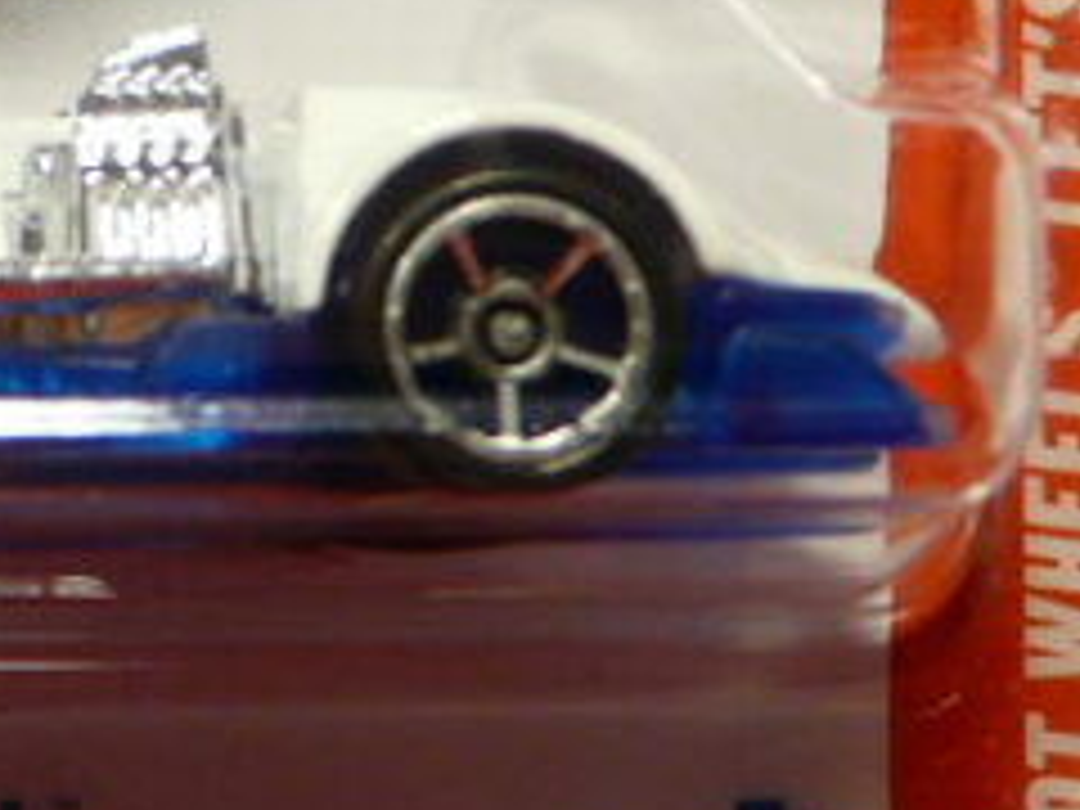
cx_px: -261
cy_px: -166
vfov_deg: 4.2
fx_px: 11076
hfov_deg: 5.6
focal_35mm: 355
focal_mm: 14.7
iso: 125
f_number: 3.6
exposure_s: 1/50
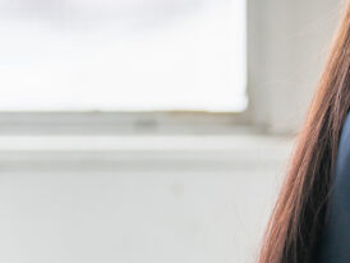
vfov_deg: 4.6
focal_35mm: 323
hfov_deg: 6.0
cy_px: 99
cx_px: 644
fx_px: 3269
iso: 500
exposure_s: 1/500
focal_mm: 90
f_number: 2.8
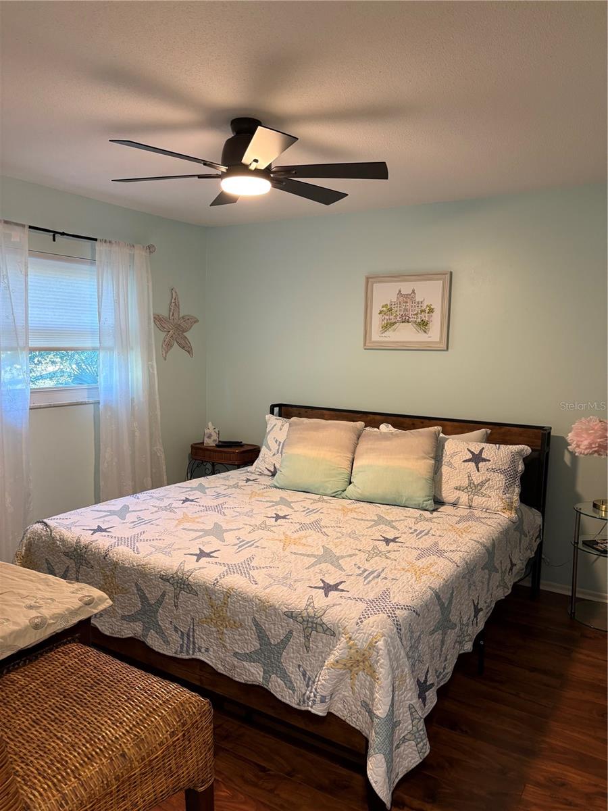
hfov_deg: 53.1
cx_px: 304
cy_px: 406
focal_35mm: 26
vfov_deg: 67.3
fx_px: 609
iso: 160
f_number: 1.6
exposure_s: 1/60
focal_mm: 5.96
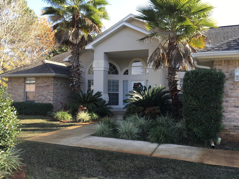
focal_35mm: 29
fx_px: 200
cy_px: 90
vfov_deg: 48.2
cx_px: 120
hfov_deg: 61.7
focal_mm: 4.15
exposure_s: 1/237
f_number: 2.2
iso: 25
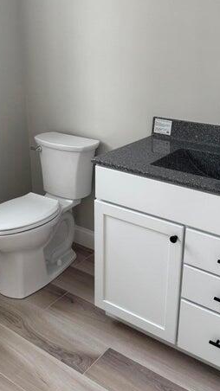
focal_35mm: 37
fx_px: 384
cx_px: 119
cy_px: 171
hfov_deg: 32.0
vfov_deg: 53.9
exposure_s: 1/60
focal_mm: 6.76
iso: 160
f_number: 1.78
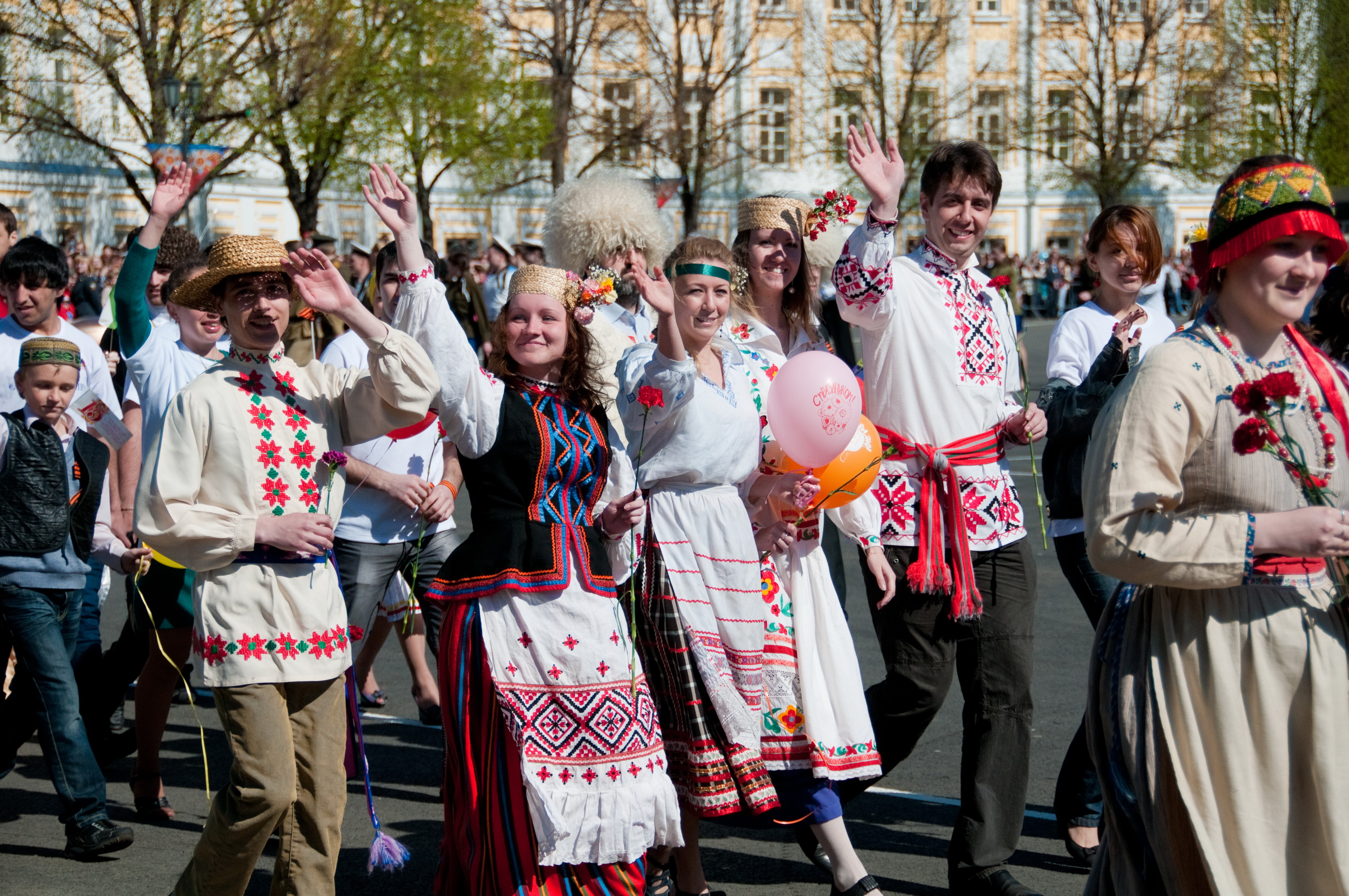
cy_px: 448
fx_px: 3930
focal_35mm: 105
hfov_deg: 19.5
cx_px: 674
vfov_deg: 13.0
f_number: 5
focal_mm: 70
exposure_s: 1/3200
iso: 320
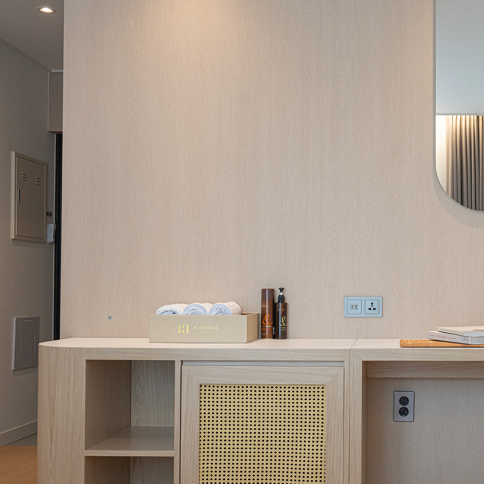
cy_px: 271
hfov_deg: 33.1
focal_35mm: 50
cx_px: 388
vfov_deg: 34.0
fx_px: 791
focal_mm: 34
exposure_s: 1/200
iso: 800
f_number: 4.5
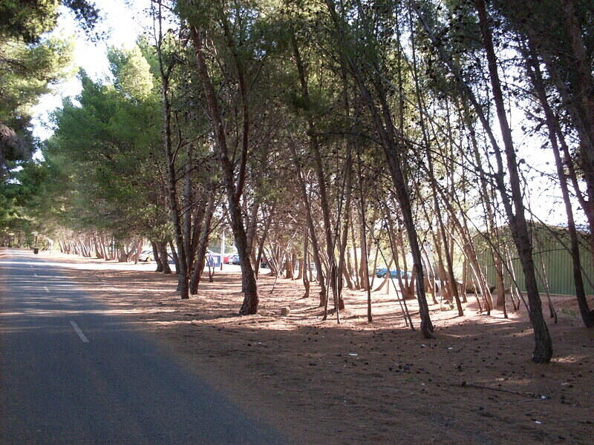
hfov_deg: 49.0
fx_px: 652
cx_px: 297
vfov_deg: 37.7
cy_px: 222
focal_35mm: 38
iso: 80
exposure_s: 1/90
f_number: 2.8
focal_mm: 6.3
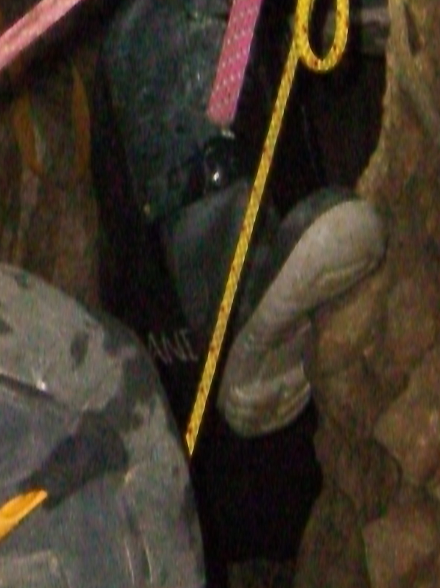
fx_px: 2154
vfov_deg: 15.3
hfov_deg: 11.4
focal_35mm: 127
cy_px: 37
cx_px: -81
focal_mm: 7.9
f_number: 2.8
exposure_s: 1/60
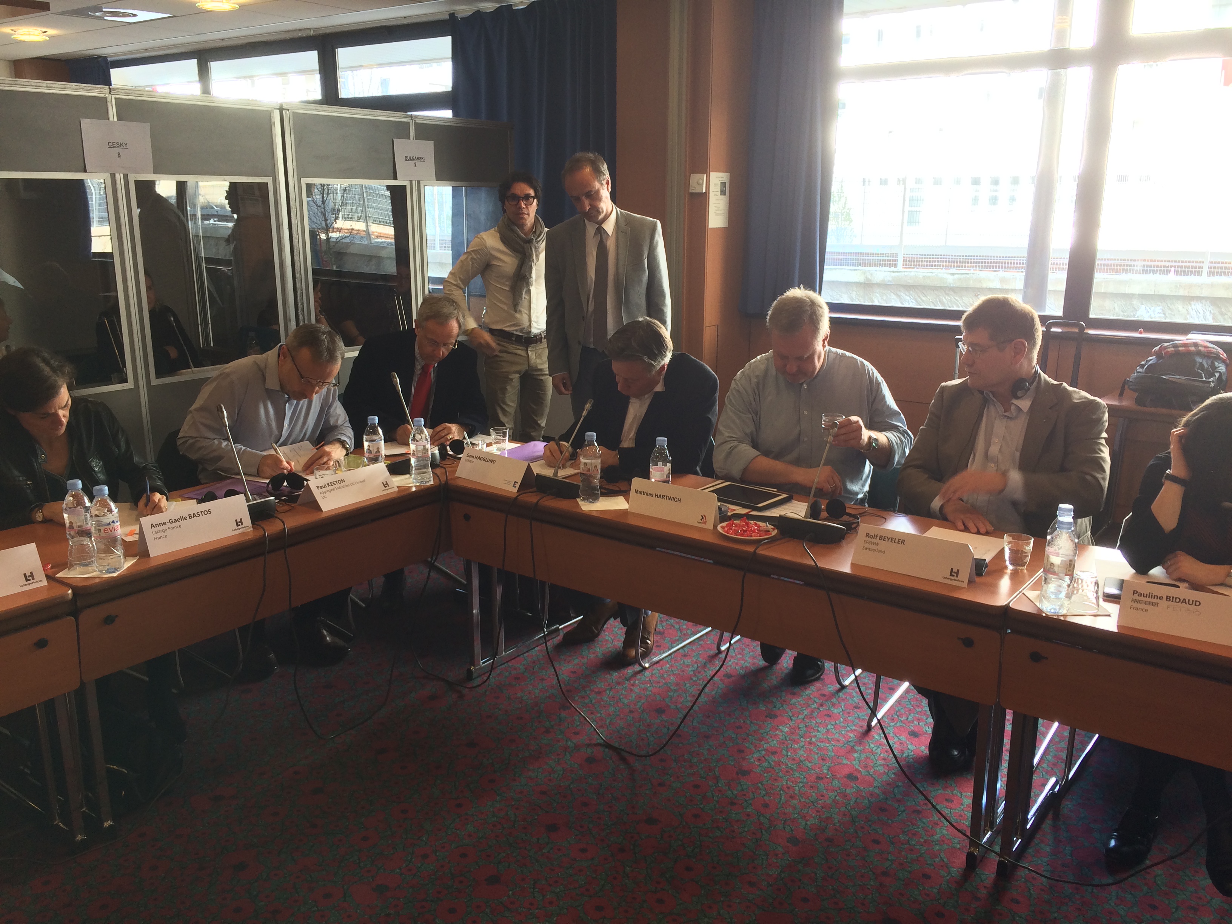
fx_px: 1032
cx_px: 616
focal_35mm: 29
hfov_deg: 61.7
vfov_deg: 48.2
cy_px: 462
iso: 40
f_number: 2.2
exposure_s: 1/33
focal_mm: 4.15
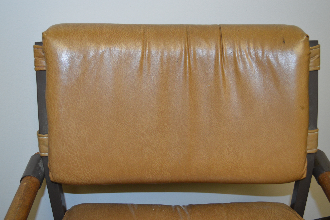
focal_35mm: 44
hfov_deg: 45.0
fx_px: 398
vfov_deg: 30.8
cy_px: 110
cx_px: 165
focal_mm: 29
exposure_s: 1/60
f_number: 4.5
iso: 640
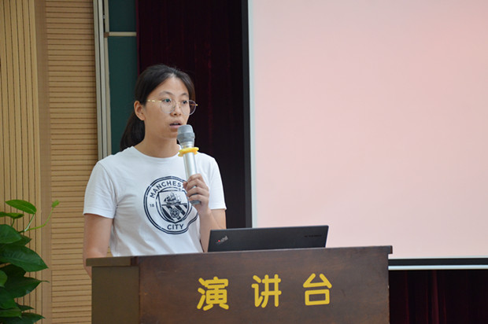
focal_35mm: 78
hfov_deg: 26.0
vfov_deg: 17.5
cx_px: 244
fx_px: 1056
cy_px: 162
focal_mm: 52
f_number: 5
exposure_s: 1/50
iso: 1000
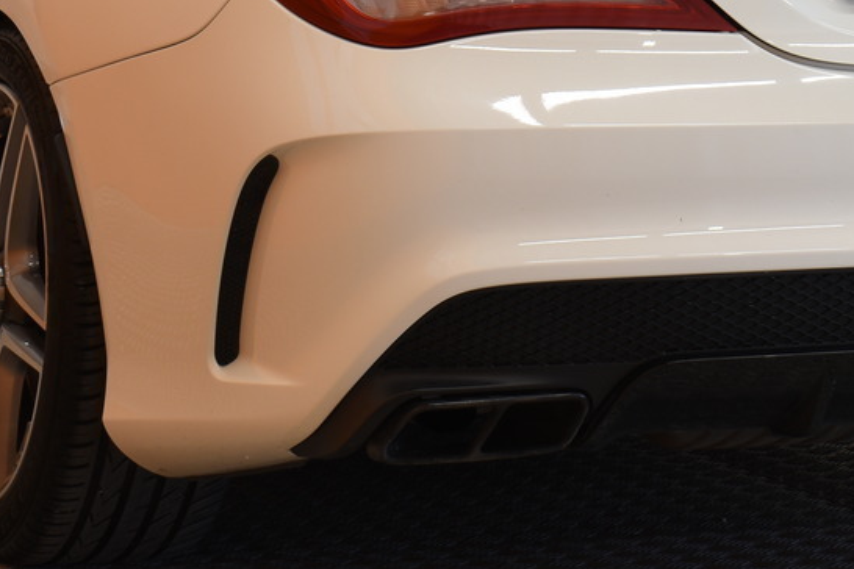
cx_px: 552
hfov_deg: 11.5
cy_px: -31
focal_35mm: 178
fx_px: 4222
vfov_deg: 7.7
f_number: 8
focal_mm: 40
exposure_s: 1/8
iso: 100
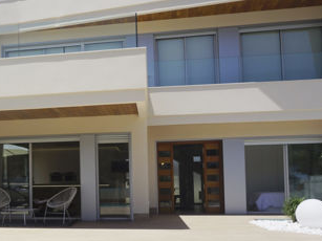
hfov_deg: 33.2
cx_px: 2
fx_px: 493
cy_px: 162
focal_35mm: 53
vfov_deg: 27.3
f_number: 11
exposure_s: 1/320
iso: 100
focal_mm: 16
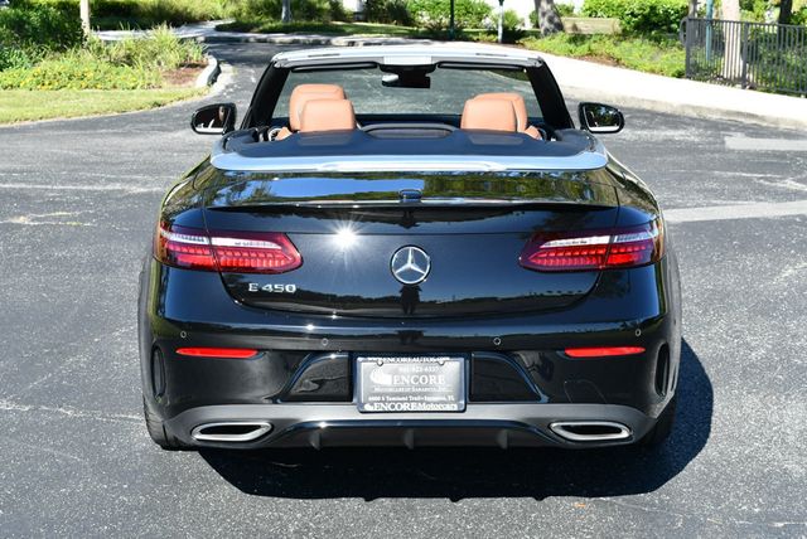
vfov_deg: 20.1
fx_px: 1526
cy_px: 270
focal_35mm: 68
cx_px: 404
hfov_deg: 29.6
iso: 180
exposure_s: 1/250
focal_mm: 34
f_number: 8
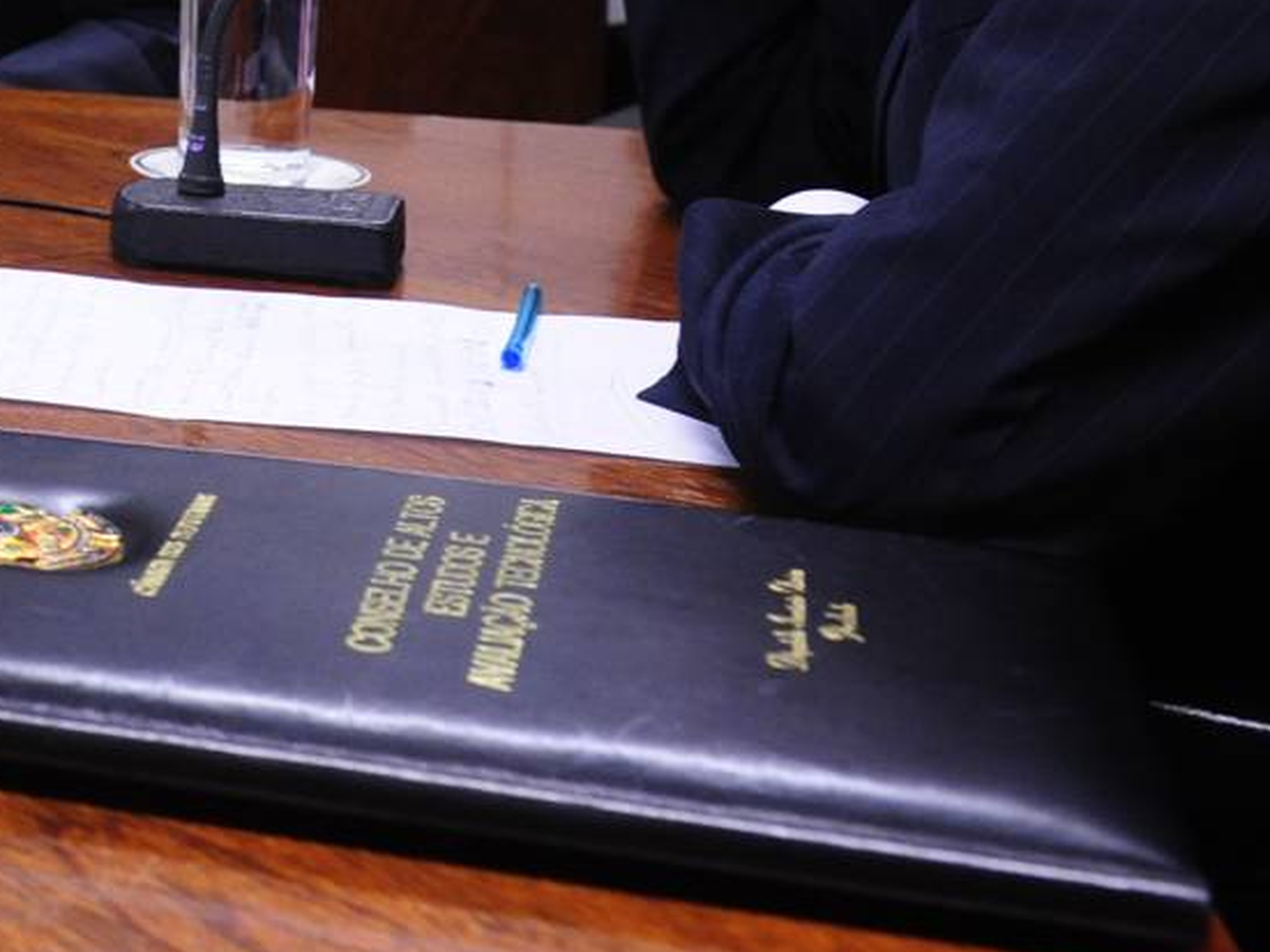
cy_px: -372
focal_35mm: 88
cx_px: -413
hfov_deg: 20.2
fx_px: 3228
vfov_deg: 15.7
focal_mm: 28
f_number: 5.6
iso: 2000
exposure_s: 1/50
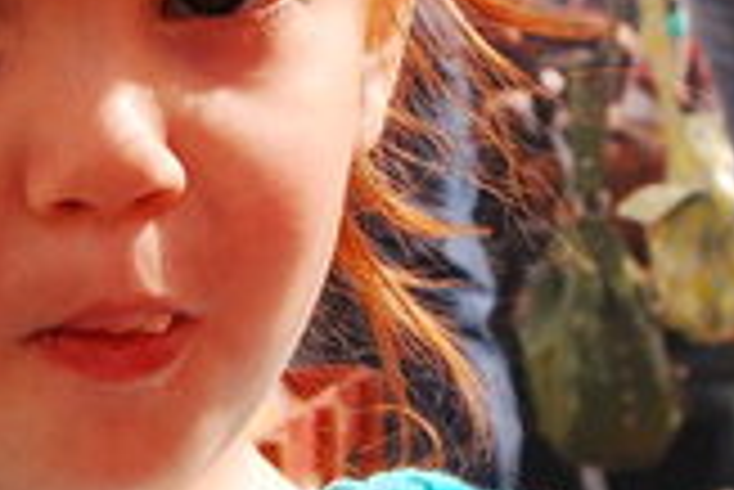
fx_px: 3836
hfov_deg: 10.9
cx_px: 63
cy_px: 130
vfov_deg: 7.3
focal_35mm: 188
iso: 800
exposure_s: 1/500
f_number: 13
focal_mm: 32
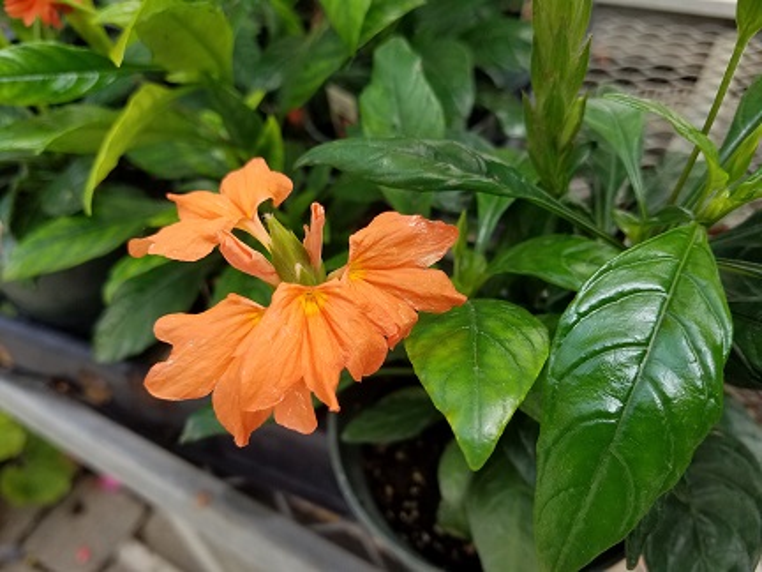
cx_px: 381
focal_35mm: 26
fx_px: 572
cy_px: 286
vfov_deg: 53.1
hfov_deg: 67.3
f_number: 1.7
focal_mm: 4.2
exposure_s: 1/450
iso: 50
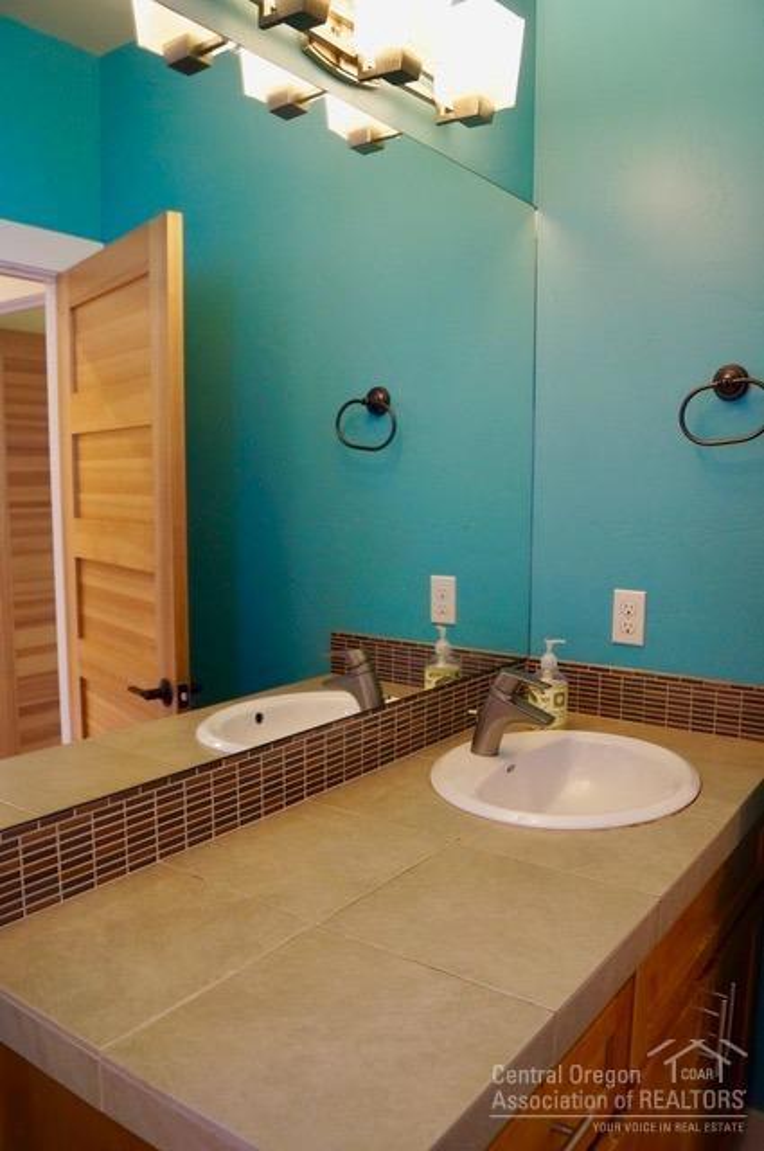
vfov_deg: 67.4
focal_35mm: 27
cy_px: 576
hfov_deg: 47.8
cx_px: 382
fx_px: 862
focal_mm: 18
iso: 1000
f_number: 4
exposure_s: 1/60
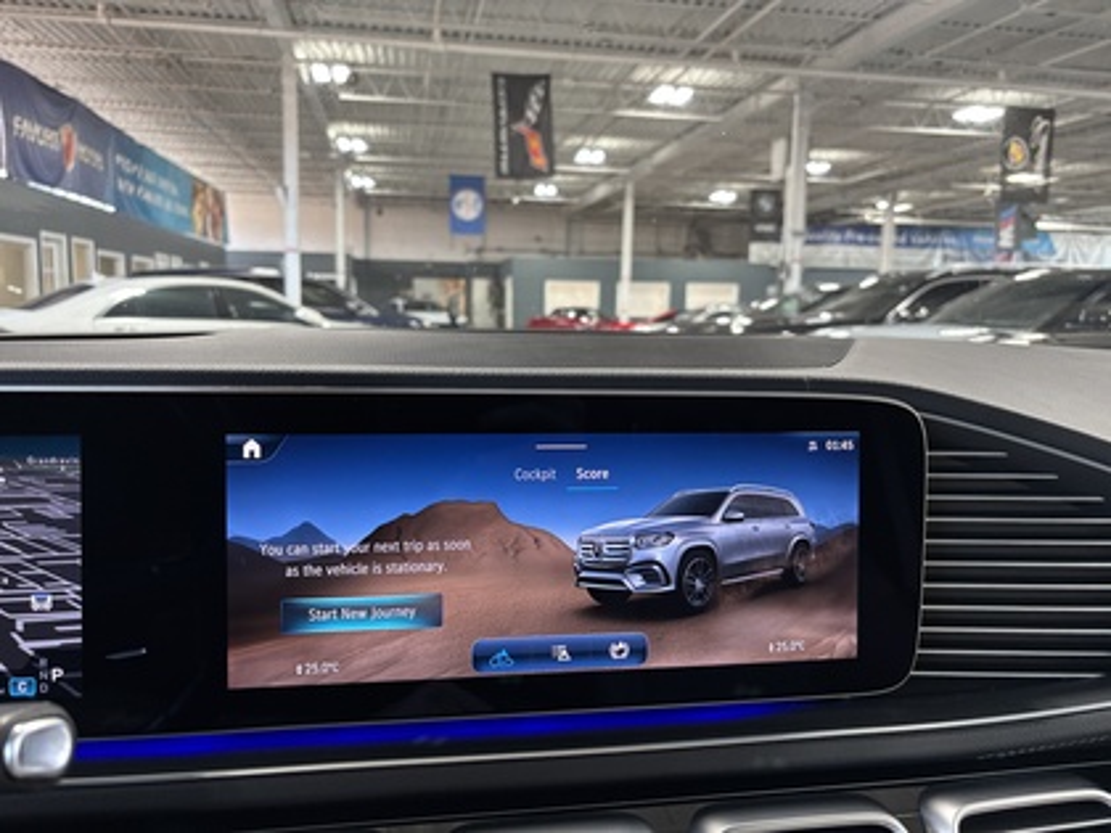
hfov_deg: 67.3
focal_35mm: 26
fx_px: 834
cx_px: 556
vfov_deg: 53.1
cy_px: 416
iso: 200
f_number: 1.6
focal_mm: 5.96
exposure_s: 1/52
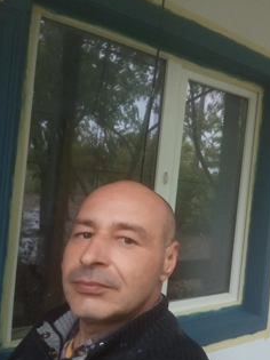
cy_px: 183
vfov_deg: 55.4
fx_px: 343
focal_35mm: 33
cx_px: 170
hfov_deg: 42.6
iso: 207
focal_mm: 2.77
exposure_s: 1/33.3
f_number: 2
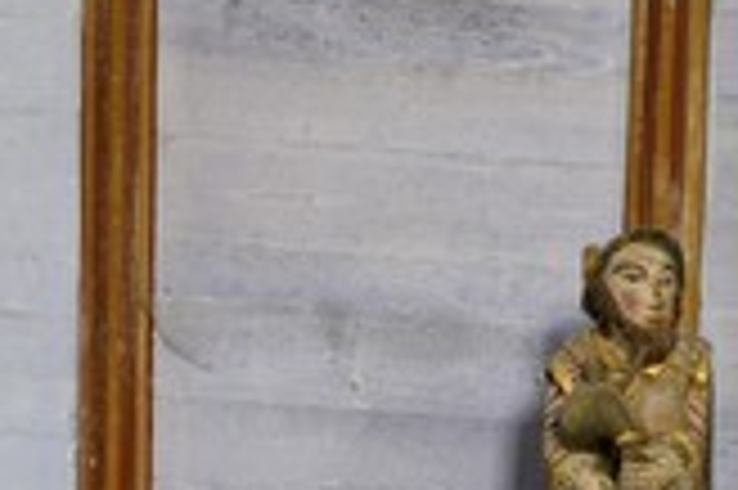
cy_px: 423
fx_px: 7086
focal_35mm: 346
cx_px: -104
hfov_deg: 5.9
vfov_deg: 4.0
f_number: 4.5
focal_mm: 135
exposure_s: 1/50
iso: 1600
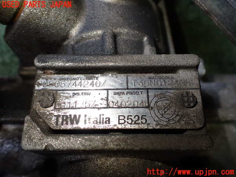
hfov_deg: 60.0
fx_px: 205
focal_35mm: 30
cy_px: 88
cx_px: 118
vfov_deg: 46.8
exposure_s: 1/125
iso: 160
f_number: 2.3
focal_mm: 5.4
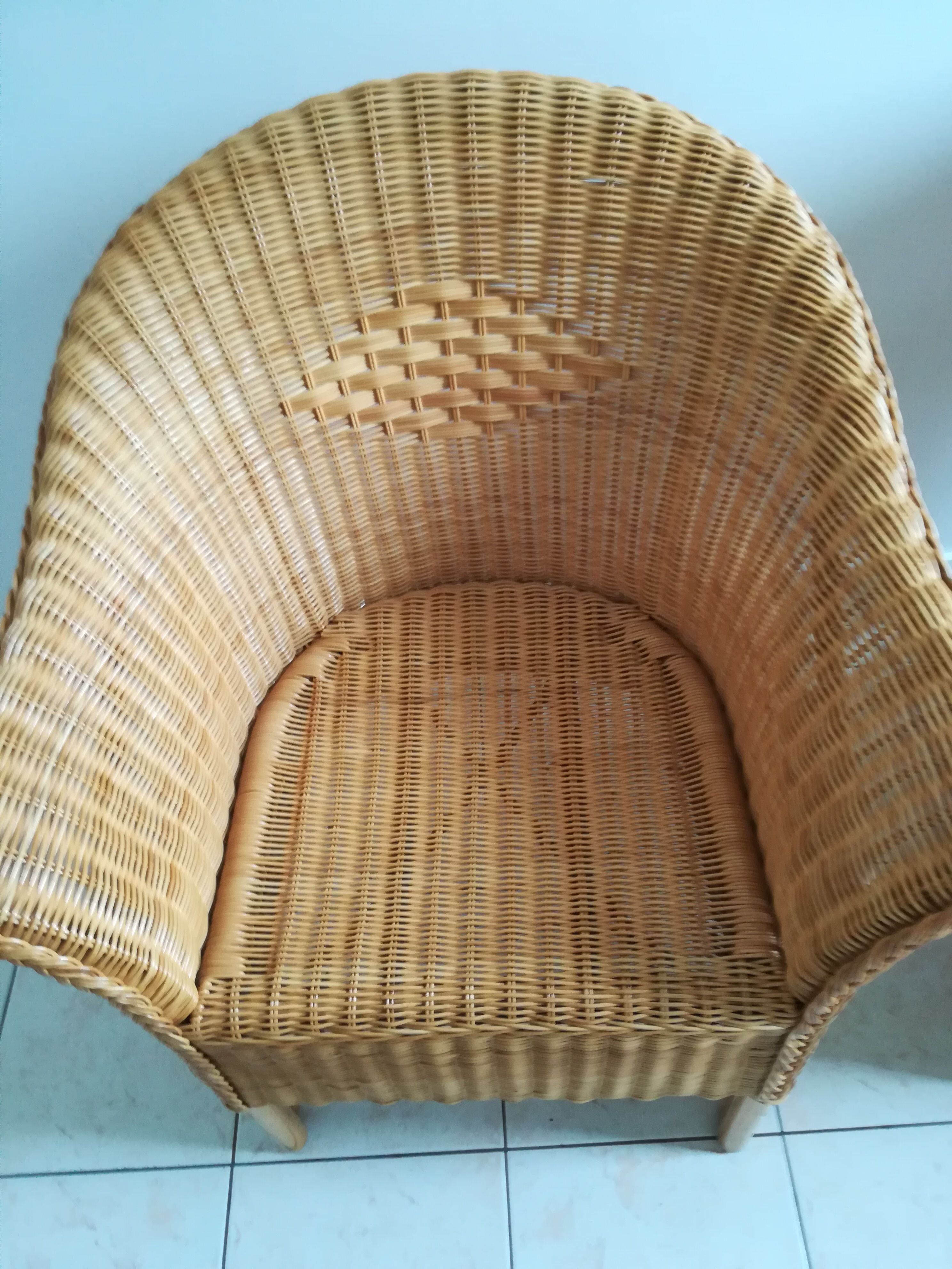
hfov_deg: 53.1
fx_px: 953
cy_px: 634
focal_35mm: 26
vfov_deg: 67.3
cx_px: 476
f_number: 2.2
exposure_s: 1/33.3
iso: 250
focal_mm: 3.83
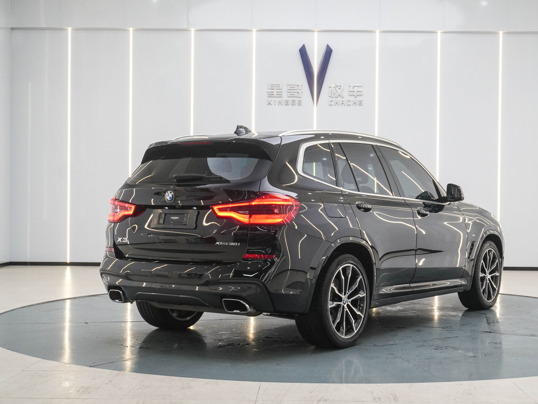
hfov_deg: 35.1
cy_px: 207
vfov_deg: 26.8
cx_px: 310
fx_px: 848
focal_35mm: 55
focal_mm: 31
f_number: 6.3
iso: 1250
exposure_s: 1/80
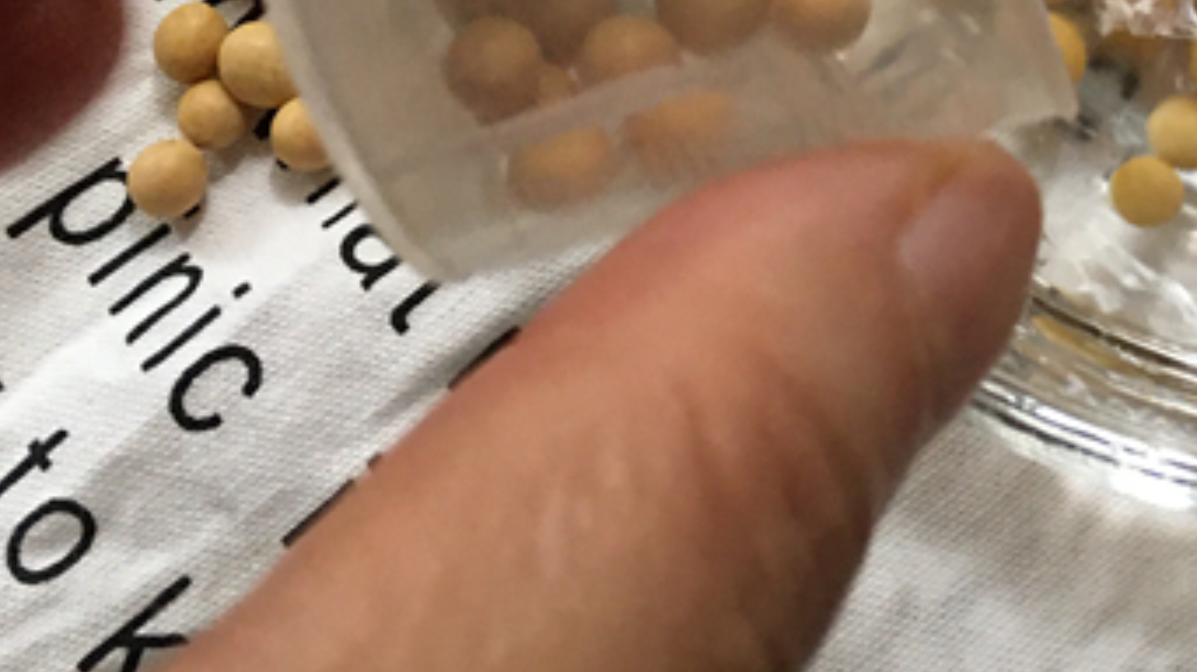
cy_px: -214
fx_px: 2348
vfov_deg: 15.5
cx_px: 1155
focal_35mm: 74
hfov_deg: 27.2
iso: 100
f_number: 2.2
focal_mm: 4.15
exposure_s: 1/10
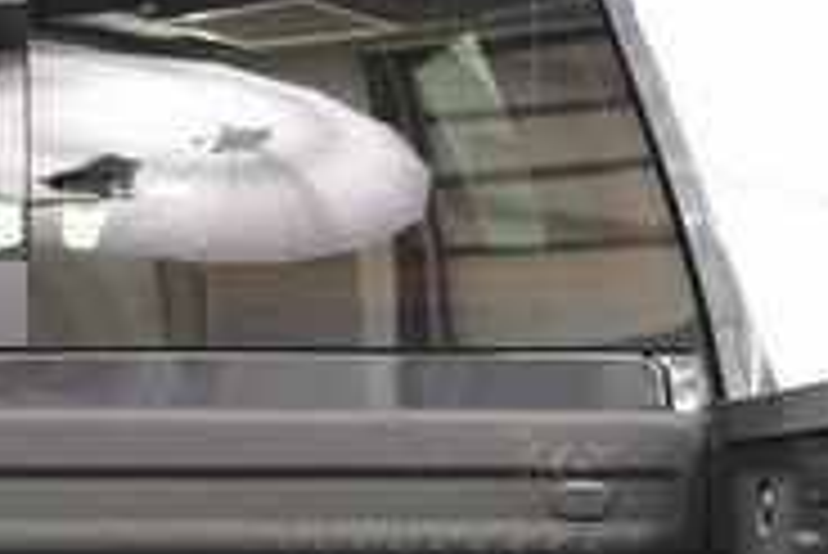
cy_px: 718
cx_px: -153
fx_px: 2877
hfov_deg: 15.8
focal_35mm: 125
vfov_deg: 10.7
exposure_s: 1/50
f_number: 2.8
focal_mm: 24
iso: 1600
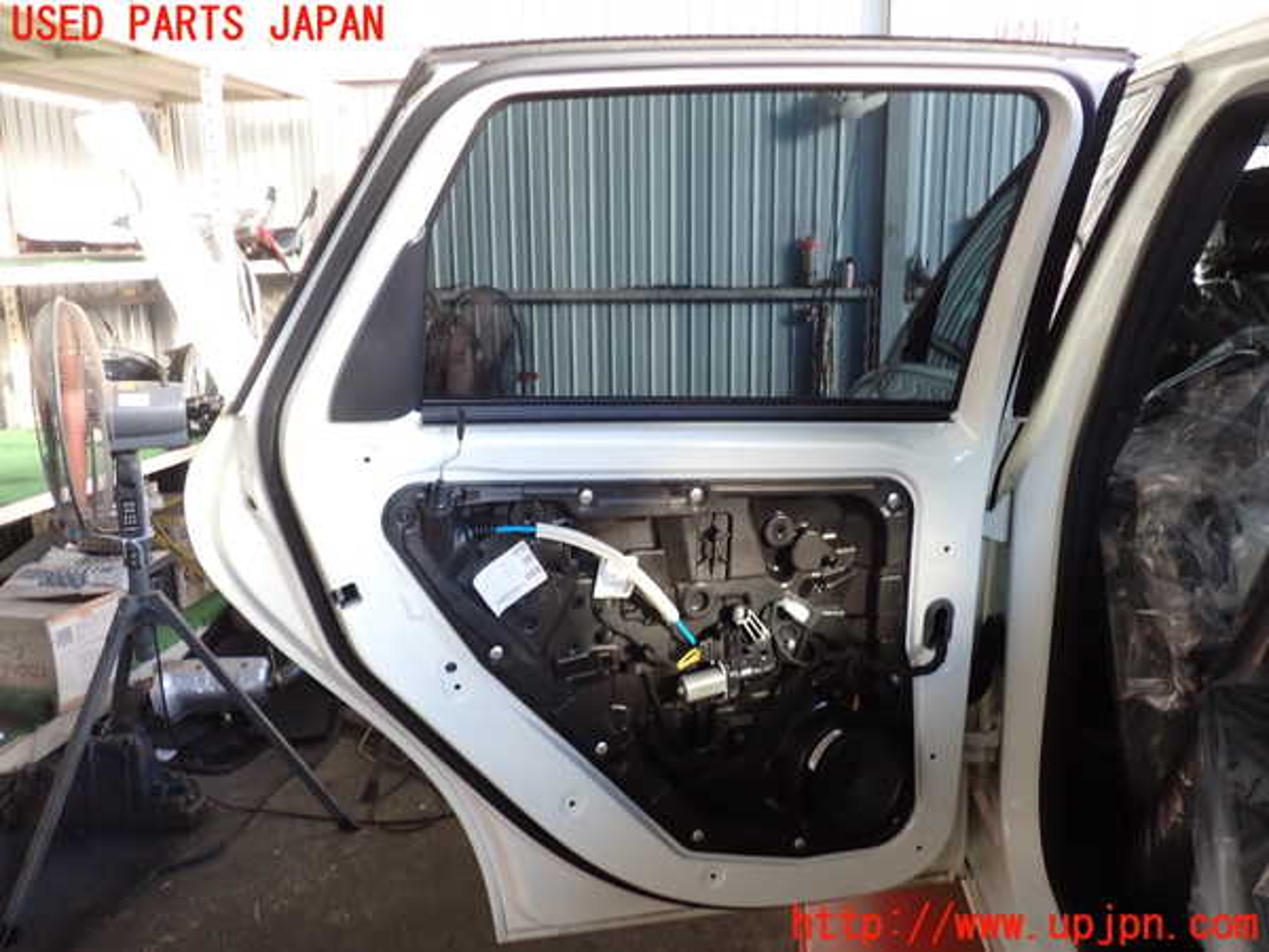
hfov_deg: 60.0
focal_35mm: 30
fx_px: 1100
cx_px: 634
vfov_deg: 46.8
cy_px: 476
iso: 200
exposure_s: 1/60
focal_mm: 5.4
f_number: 2.3
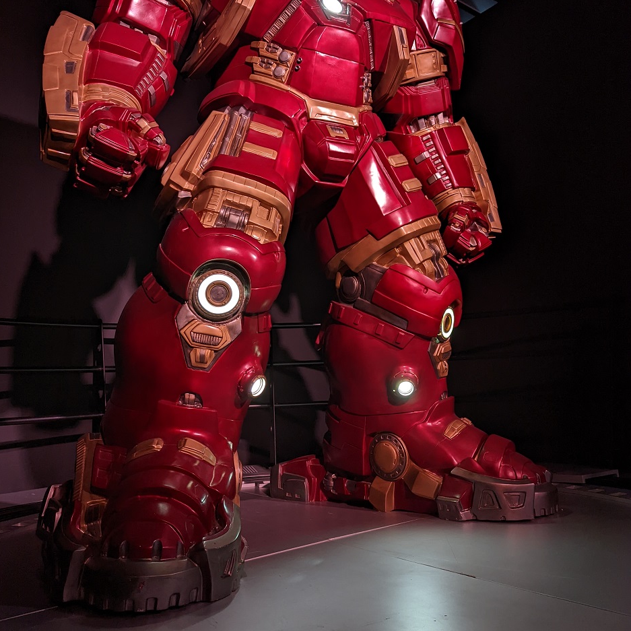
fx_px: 598
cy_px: 243
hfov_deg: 55.6
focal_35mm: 29
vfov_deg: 55.1
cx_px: 316
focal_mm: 6.81
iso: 79
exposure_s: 1/23.7
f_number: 1.85
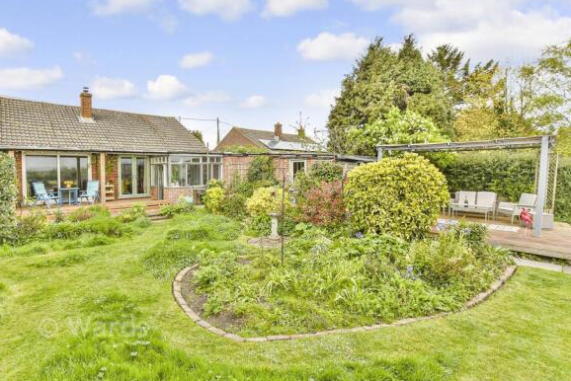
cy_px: 179
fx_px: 270
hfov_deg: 92.7
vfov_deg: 70.4
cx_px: 248
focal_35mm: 17
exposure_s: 1/200
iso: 500
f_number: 7.1
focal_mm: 10
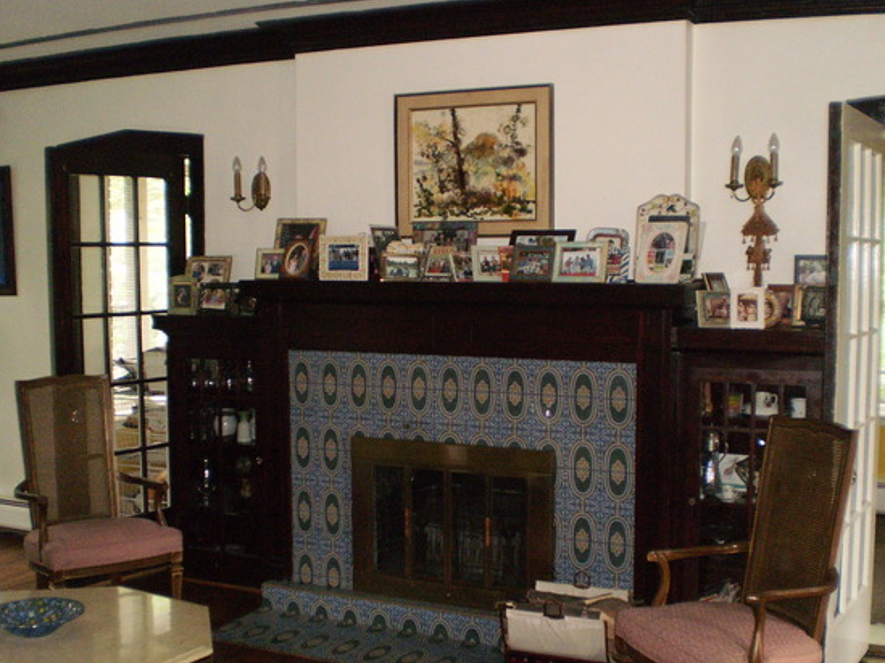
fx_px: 1073
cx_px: 467
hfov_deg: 44.8
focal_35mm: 42
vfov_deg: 34.3
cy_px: 381
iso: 320
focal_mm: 6.3
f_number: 3.1
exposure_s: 1/30
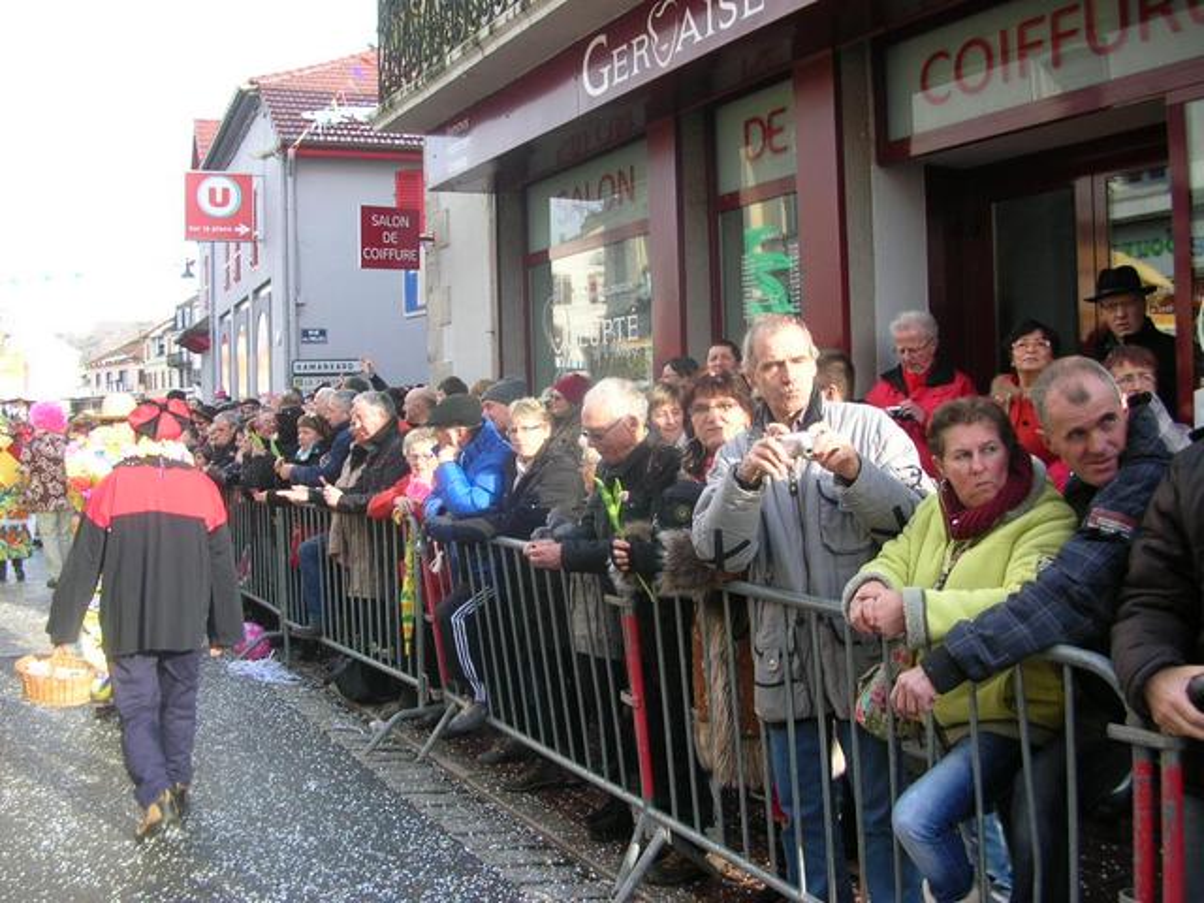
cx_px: 602
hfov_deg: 52.6
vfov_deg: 40.7
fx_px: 1217
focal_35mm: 35
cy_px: 452
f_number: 2.8
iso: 50
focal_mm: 5.8
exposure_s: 1/133
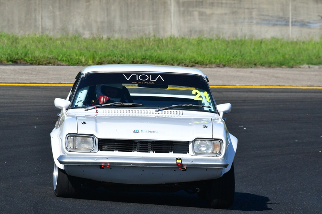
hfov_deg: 3.3
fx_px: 5633
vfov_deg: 2.2
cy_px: 107
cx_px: 161
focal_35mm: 630
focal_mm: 420
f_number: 13
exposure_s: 1/640
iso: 500
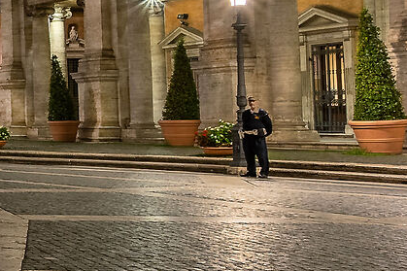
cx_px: -593
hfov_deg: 14.3
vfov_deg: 15.3
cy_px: 67
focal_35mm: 89
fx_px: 1004
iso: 100
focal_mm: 15.5
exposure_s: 1/4
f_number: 10
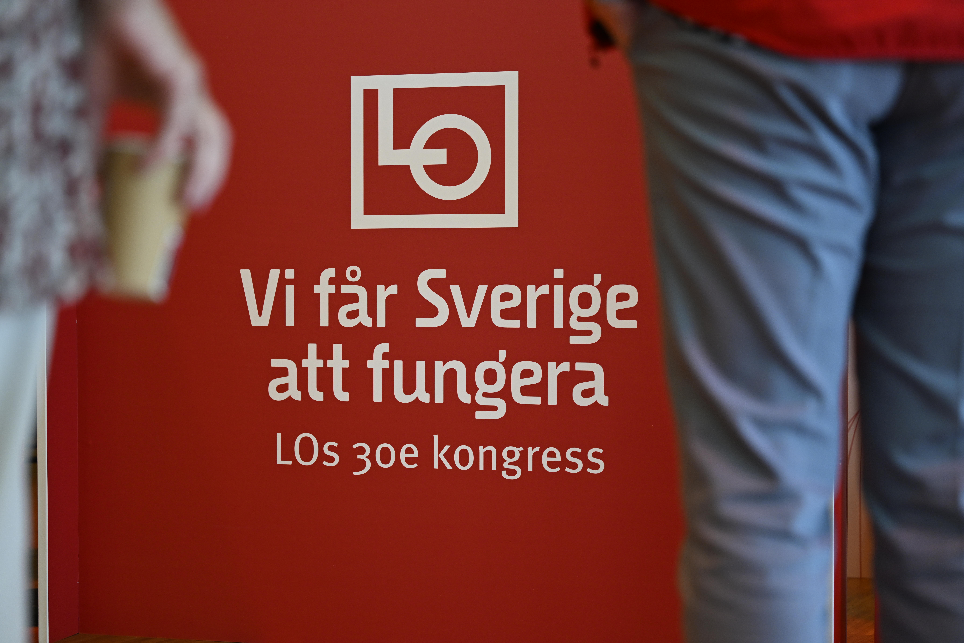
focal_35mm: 70
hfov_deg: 28.8
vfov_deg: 19.5
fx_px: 1874
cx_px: 482
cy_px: 322
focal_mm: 70
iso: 1000
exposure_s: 1/200
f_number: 2.8
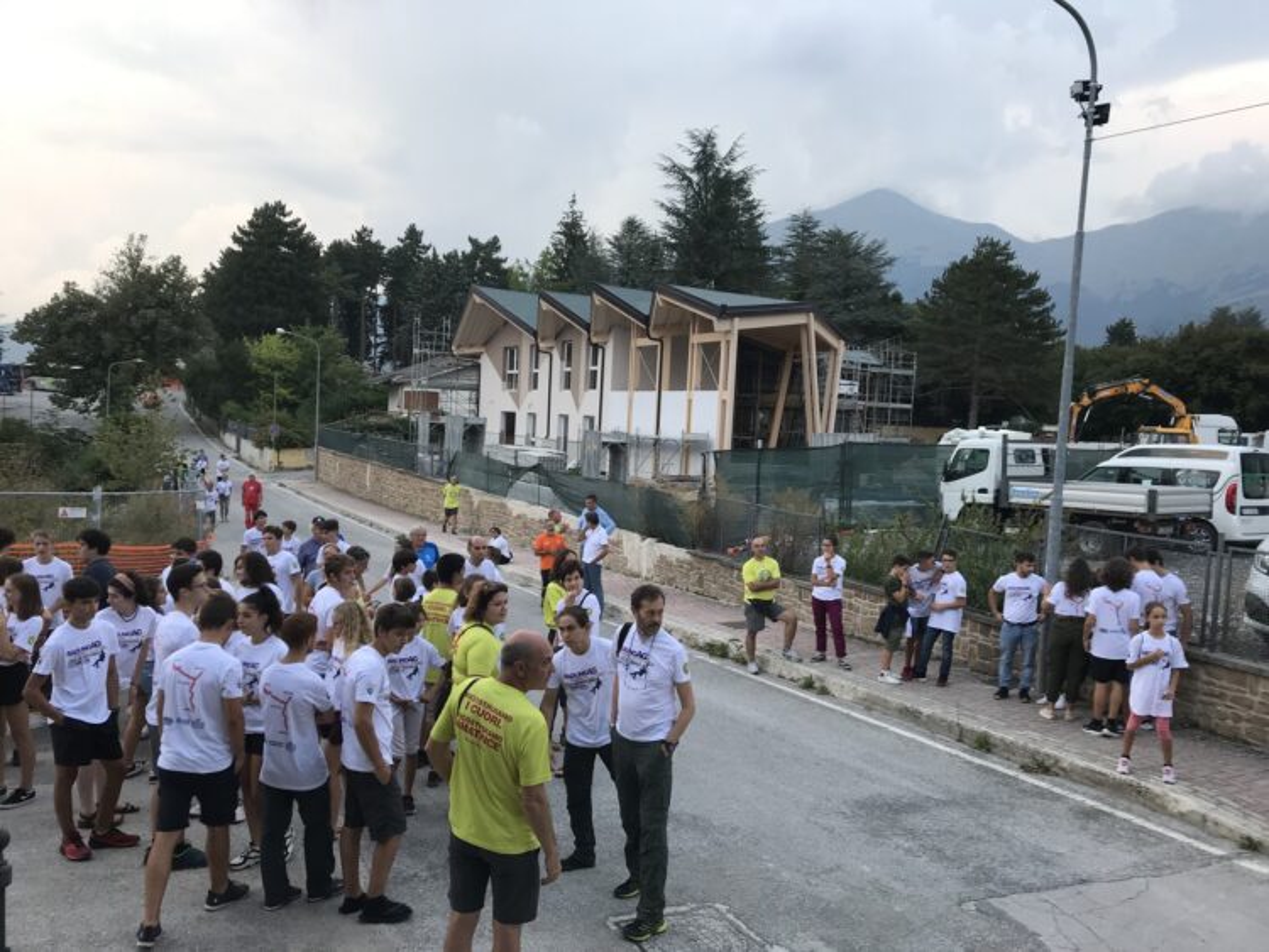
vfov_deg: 49.8
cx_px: 634
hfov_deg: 63.4
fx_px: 1027
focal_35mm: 28
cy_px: 476
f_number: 1.8
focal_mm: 3.99
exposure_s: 1/100
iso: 32
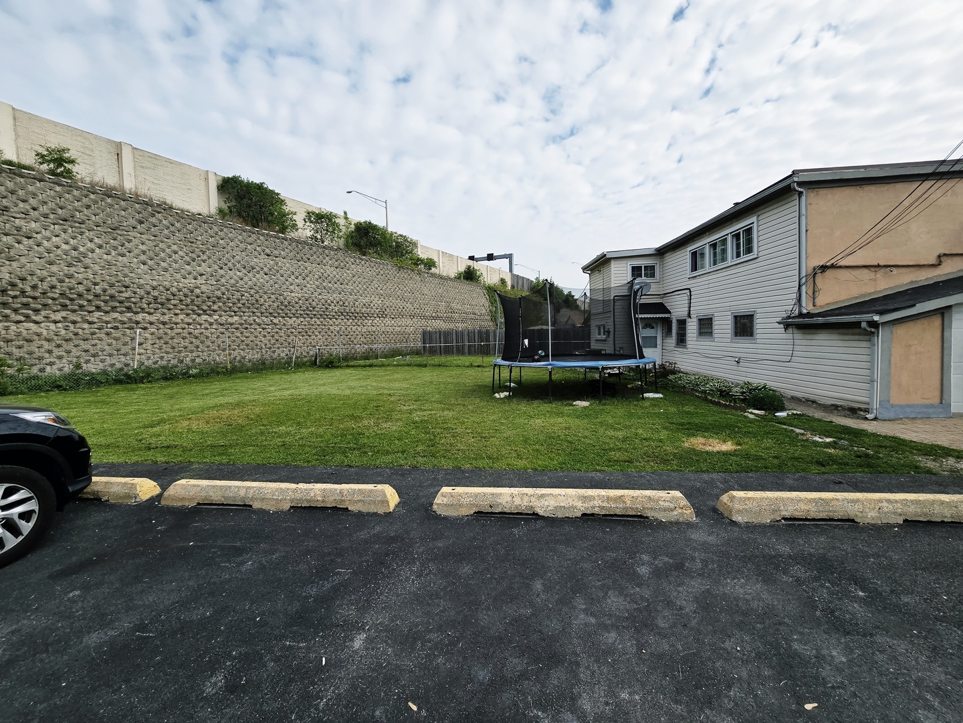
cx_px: 482
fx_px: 362
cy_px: 362
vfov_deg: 89.9
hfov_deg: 106.2
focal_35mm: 13
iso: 50
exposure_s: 1/2500
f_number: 2.2
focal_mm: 2.2
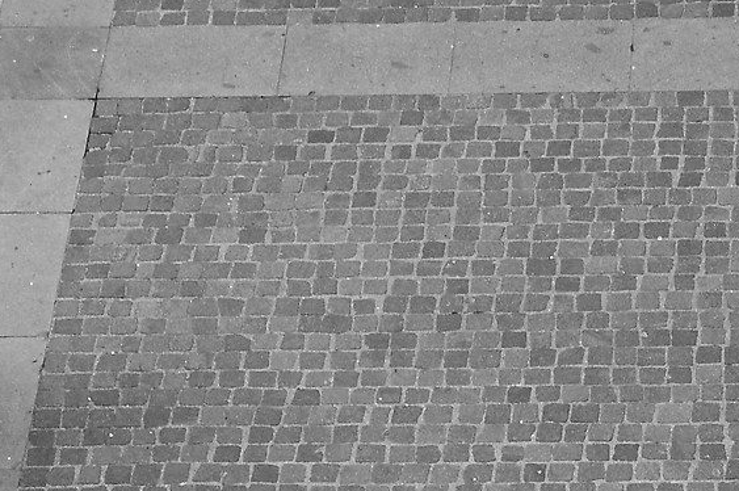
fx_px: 3937
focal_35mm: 192
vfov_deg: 7.1
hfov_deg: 10.6
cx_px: 747
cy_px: 612
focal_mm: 30
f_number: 9
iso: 200
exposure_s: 1/30
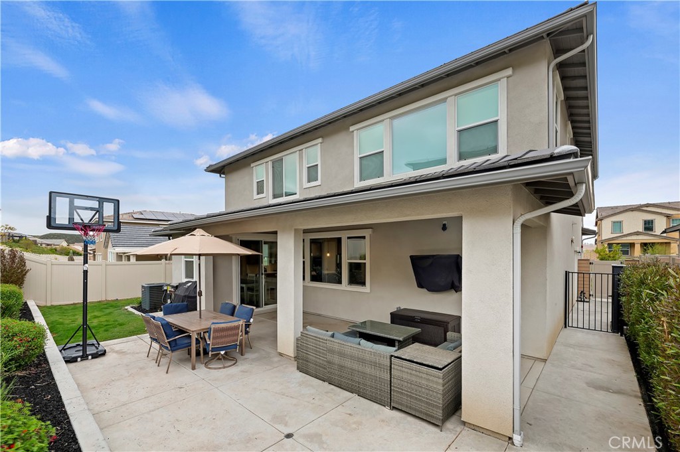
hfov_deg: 104.3
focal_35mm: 14
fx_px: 264
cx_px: 340
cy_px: 226
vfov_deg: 81.1
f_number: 10
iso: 500
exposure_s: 1/60
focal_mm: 14
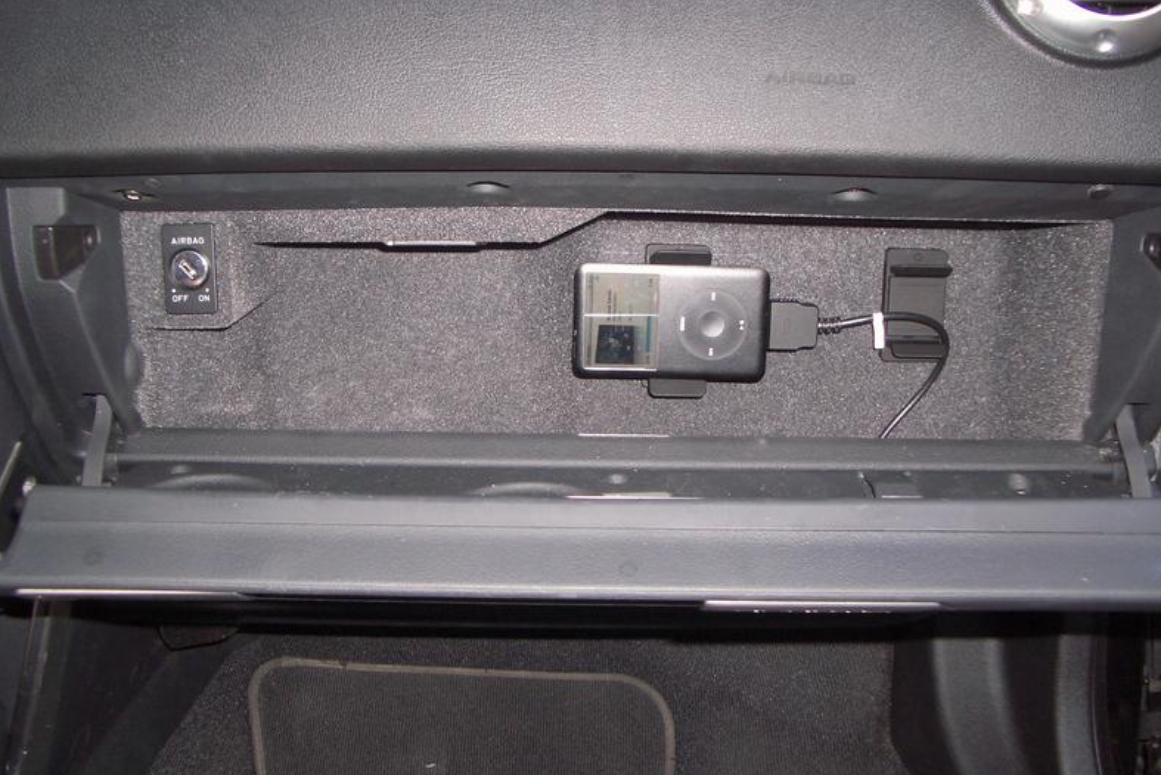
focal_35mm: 37
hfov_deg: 51.9
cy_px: 409
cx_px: 577
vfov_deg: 35.9
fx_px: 1193
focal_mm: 5.8
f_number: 2.6
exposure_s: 1/60
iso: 100
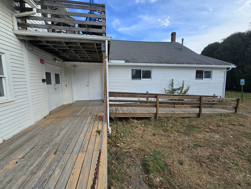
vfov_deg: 89.9
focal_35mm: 13
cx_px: 126
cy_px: 94
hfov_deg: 106.2
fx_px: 94
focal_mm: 2.2
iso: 50
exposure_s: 1/1429
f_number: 2.2
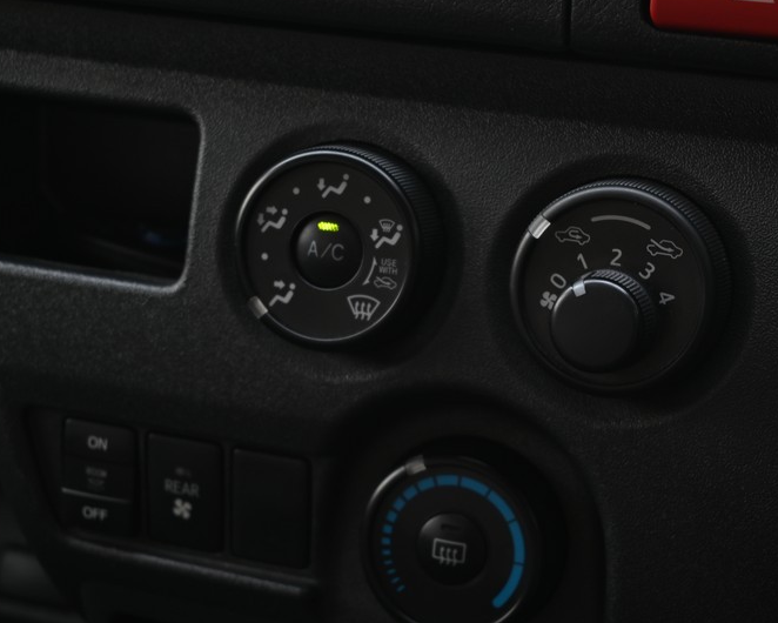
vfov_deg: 19.7
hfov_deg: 24.4
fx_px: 1797
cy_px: 350
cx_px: 460
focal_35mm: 78
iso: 200
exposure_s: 1/45
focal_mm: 50
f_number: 6.3
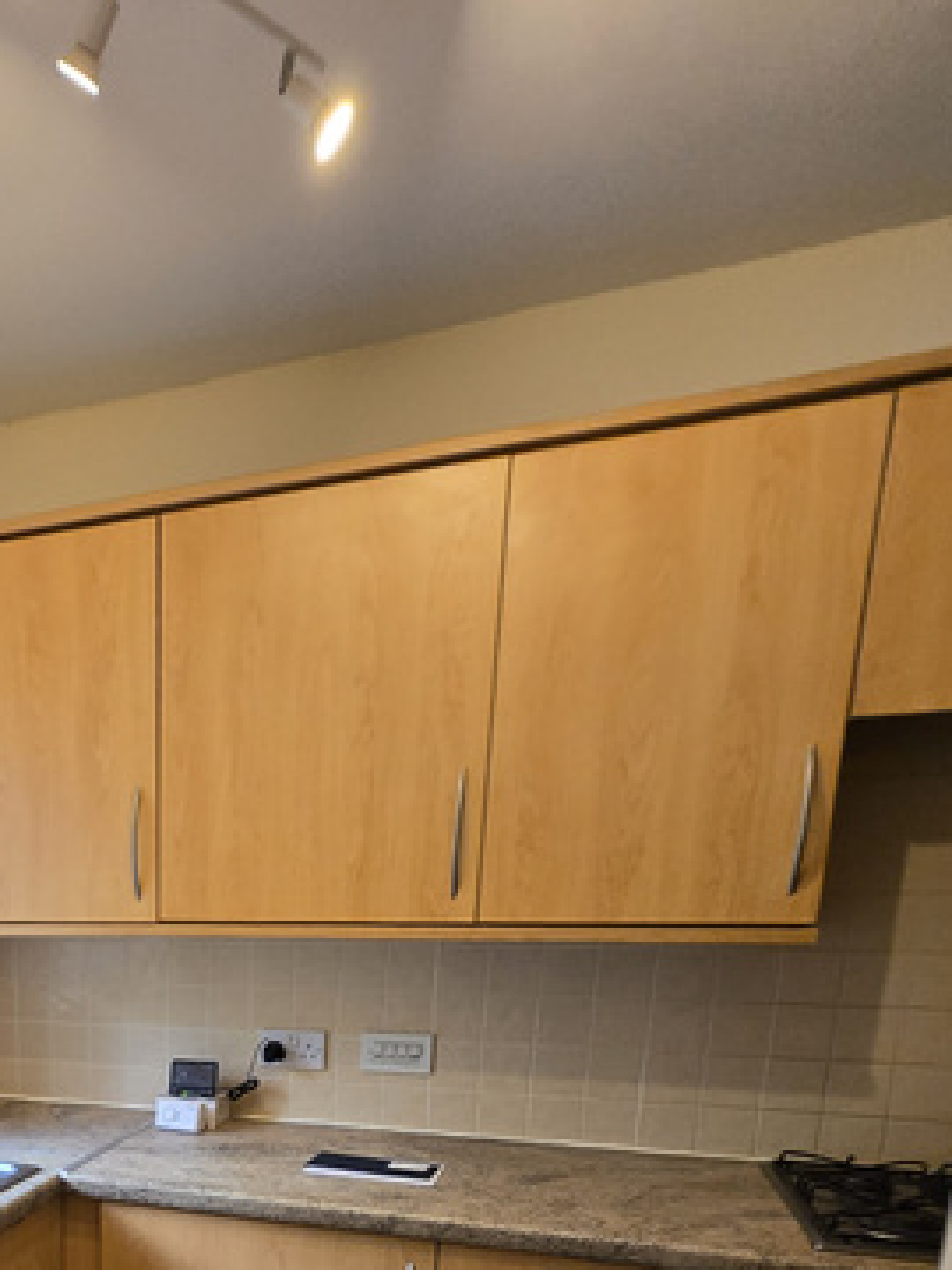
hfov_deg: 47.4
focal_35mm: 26
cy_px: 1139
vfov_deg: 57.9
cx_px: 85
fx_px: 953
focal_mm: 1.7
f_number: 2.2
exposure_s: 1/50
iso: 125
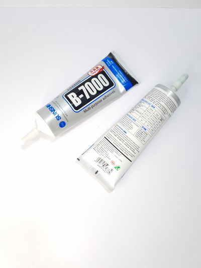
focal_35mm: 26
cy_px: 134
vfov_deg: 67.3
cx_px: 100
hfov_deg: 53.1
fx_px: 201
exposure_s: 1/45
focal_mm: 5.4
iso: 64
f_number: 1.8
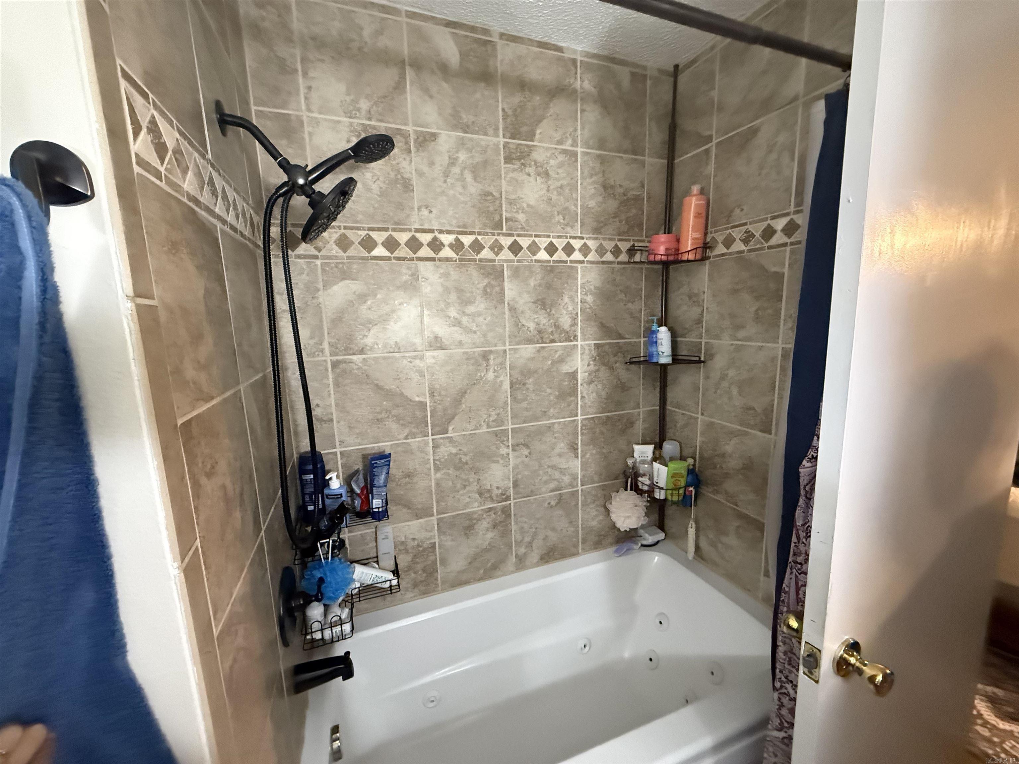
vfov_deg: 85.7
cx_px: 510
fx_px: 412
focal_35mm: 14
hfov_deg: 102.1
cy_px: 382
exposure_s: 1/60
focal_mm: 2.22
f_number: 2.2
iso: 1000
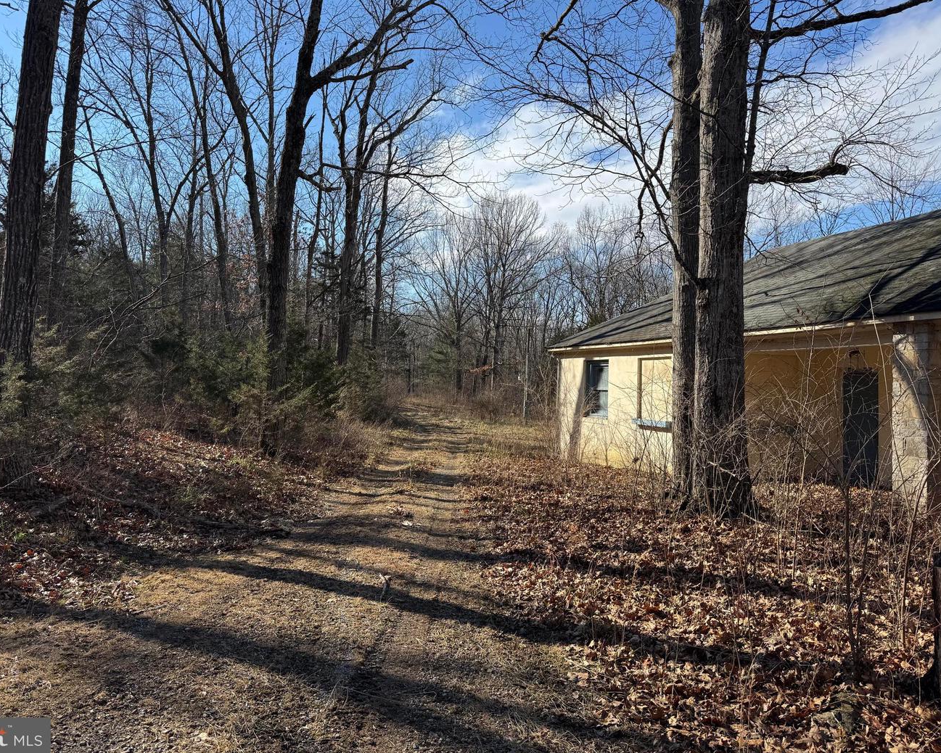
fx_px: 724
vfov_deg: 54.9
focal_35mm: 26
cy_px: 368
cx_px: 445
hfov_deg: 66.0
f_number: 1.78
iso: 80
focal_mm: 6.76
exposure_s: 1/2959
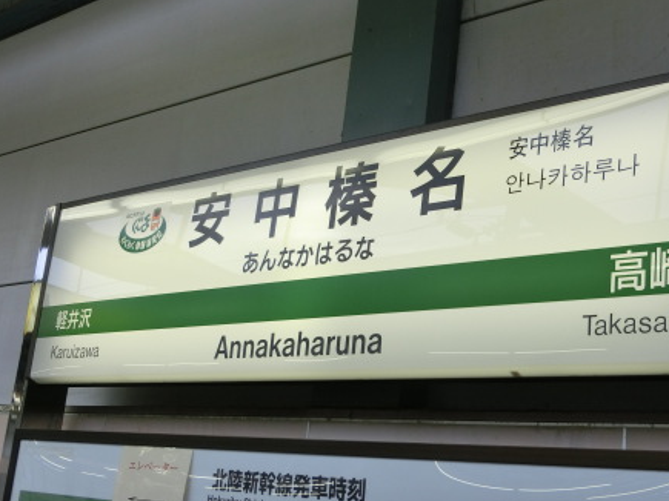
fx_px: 966
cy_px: 303
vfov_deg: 29.0
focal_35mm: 50
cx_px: 458
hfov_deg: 37.7
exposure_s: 1/125
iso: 100
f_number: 3.9
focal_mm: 6
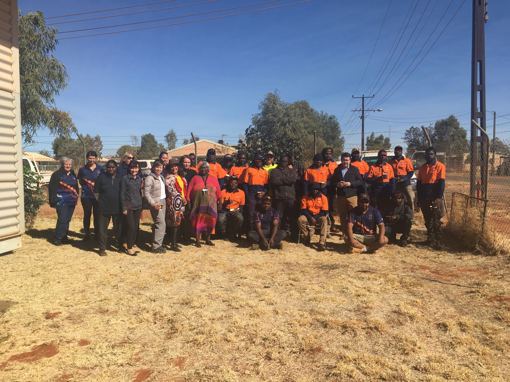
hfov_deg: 61.7
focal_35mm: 29
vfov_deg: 48.2
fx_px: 427
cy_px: 191
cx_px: 255
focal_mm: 4.15
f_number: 2.2
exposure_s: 1/1876
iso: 25
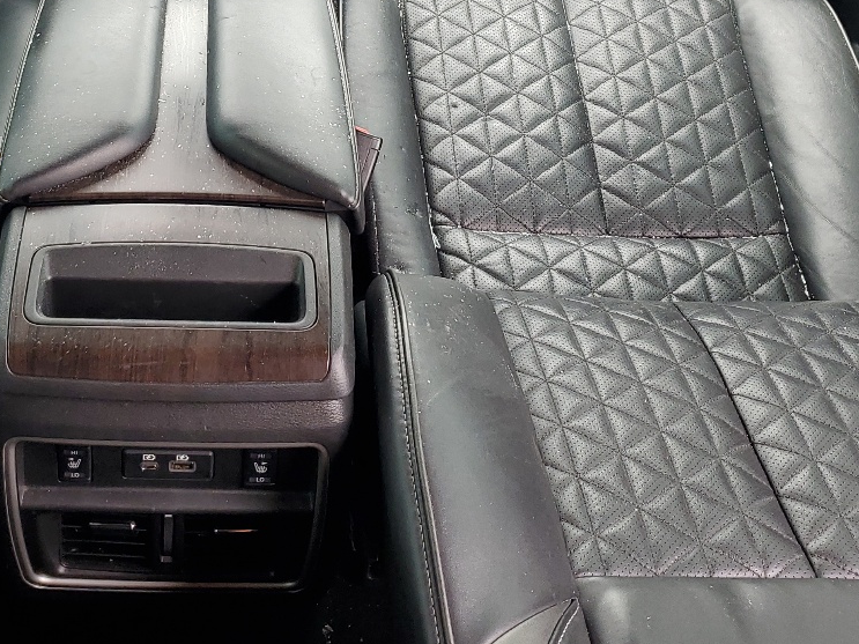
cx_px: 249
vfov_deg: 25.1
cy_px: 30
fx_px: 1389
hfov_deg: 33.9
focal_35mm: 56
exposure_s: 1/161
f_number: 1.5
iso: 50
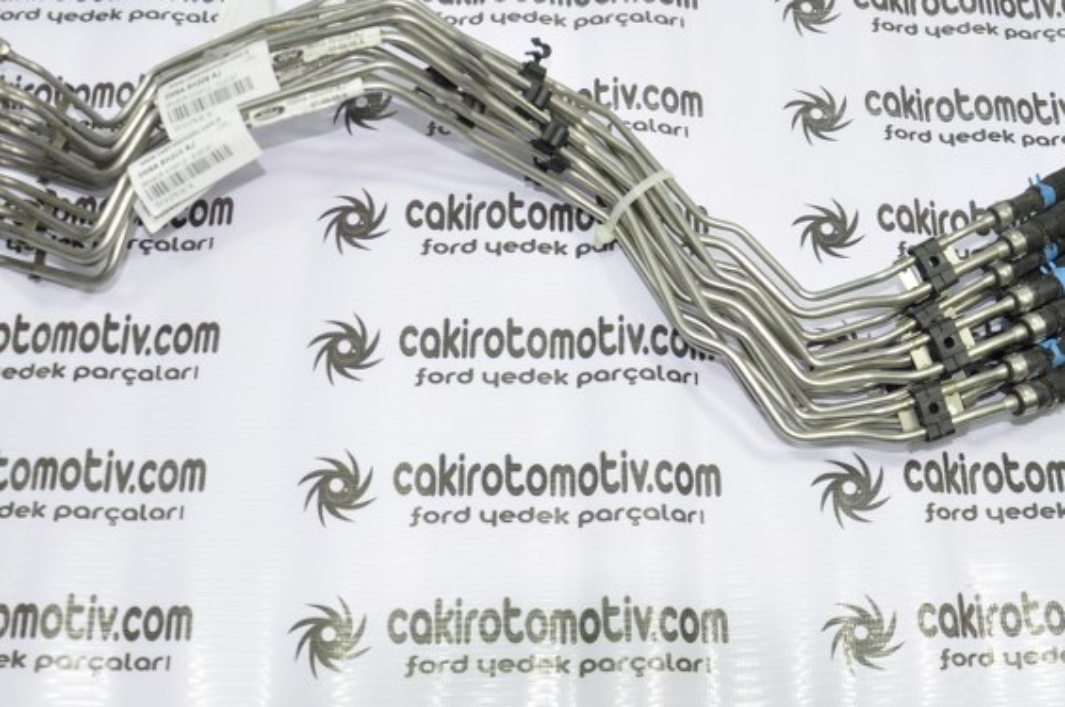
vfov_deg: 31.0
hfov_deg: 45.4
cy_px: 287
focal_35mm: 43
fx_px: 1270
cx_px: 607
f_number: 4.5
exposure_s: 1/40
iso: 200
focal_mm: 18
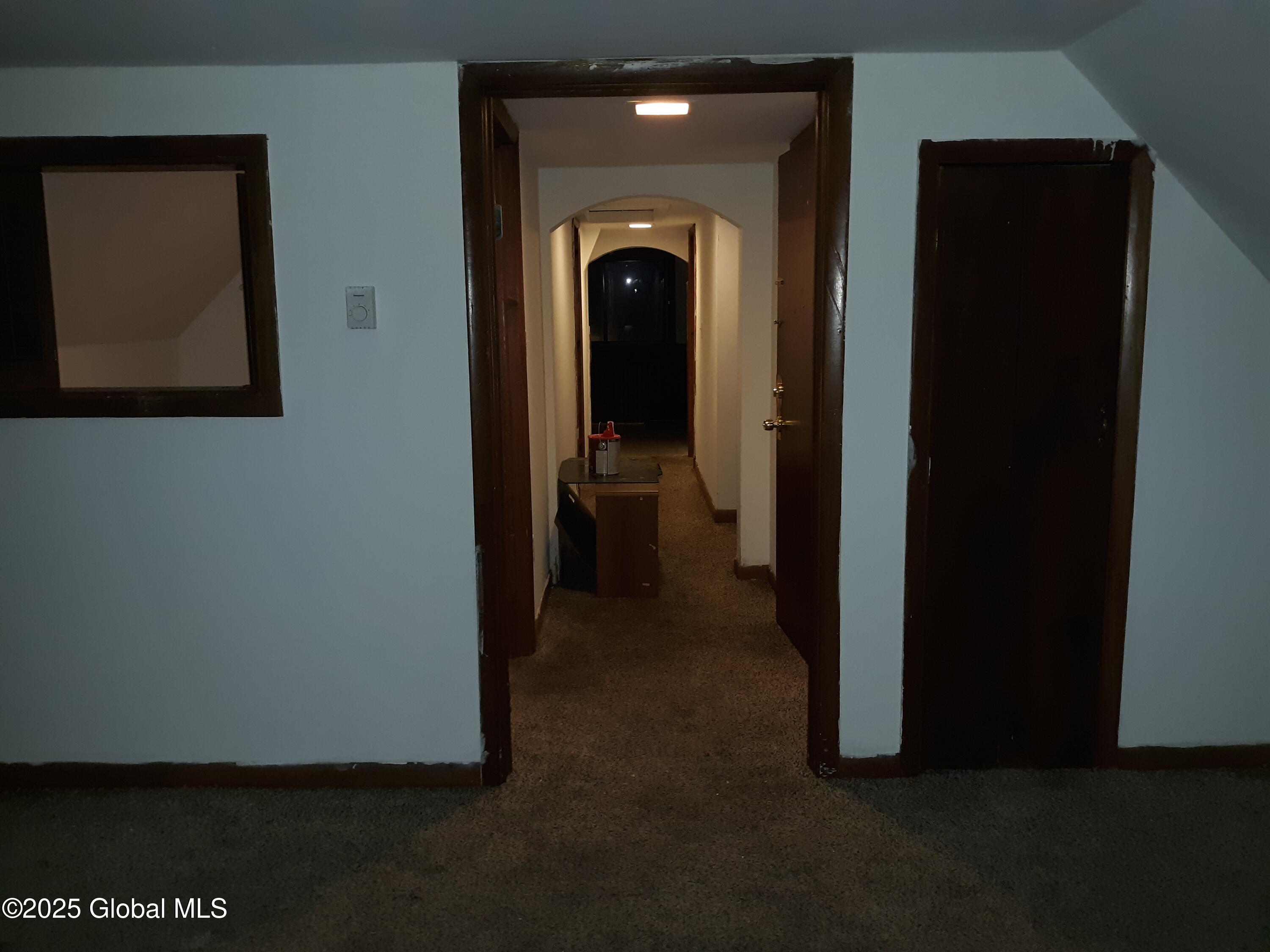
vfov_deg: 49.7
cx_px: 635
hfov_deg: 63.4
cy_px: 476
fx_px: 1027
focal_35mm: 28
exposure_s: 1/24
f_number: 1.7
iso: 200
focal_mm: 3.7
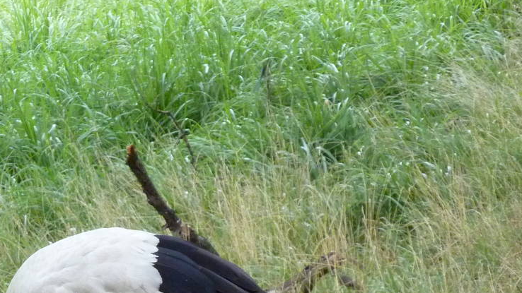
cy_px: 410
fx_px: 4803
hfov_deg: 6.2
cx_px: 97
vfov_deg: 3.5
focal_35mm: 347
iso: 400
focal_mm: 24.1
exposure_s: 1/125
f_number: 4.5
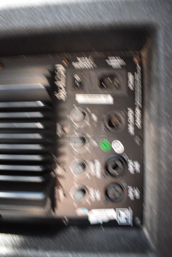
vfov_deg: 67.3
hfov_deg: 48.0
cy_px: 128
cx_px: 86
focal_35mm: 27
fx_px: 193
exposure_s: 1/60
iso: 1250
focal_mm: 18
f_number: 4
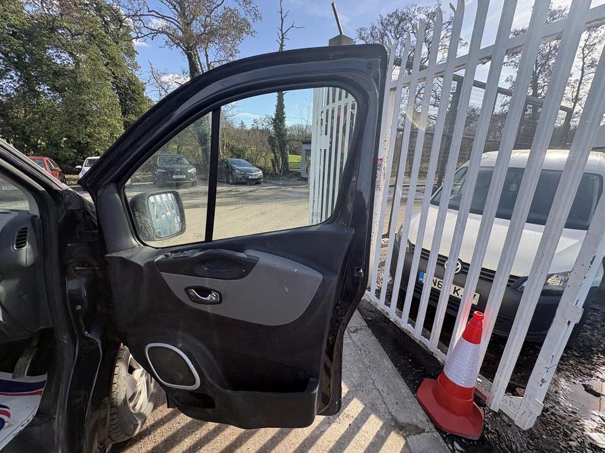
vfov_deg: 85.7
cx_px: 302
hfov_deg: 102.1
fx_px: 245
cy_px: 226
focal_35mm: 14
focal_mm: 2.22
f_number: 2.2
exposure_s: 1/440
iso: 40
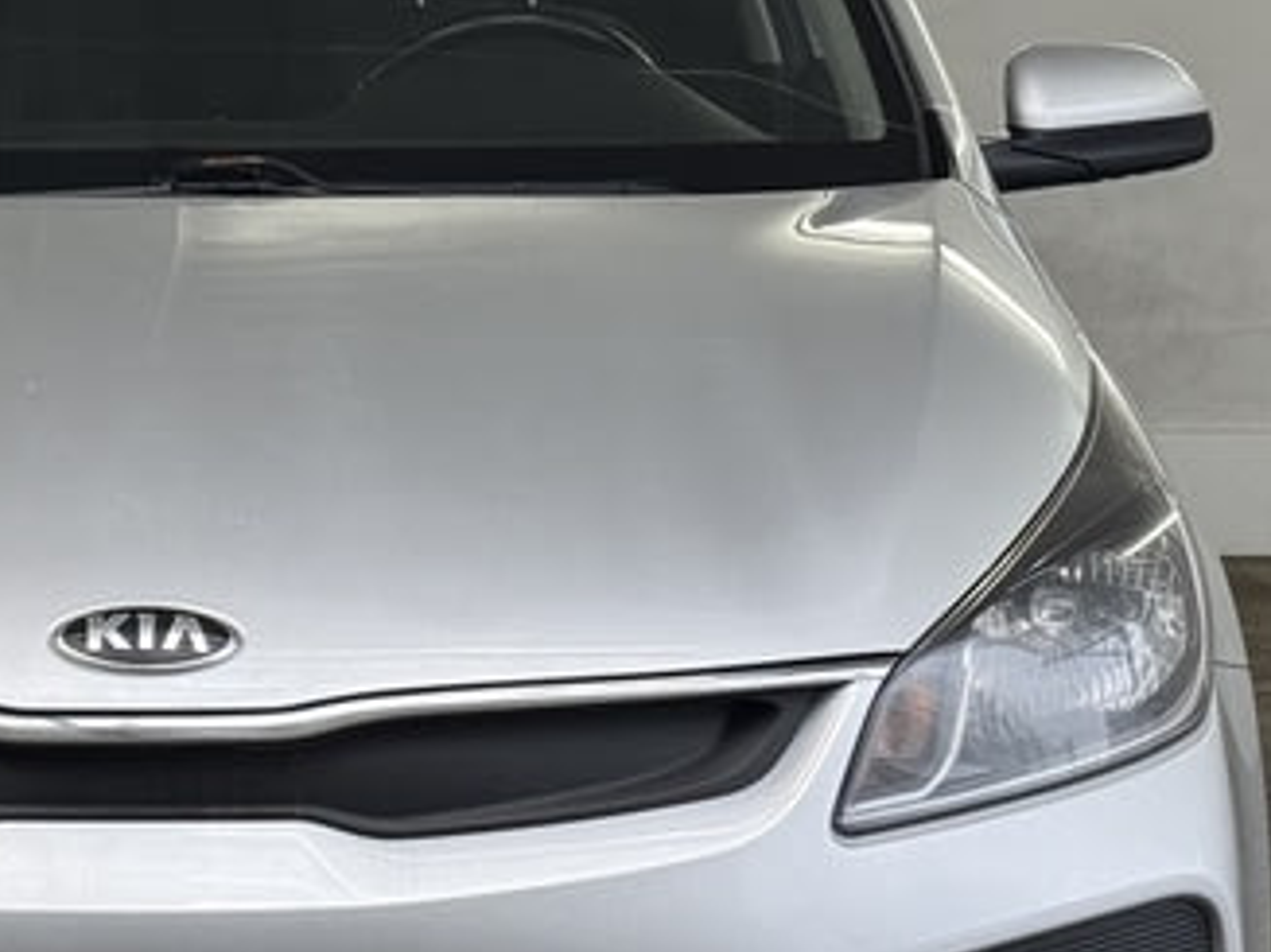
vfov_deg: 11.2
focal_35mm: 132
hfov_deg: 14.8
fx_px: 4845
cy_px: 468
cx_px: 179
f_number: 1.78
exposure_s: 1/255
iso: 64
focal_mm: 6.76
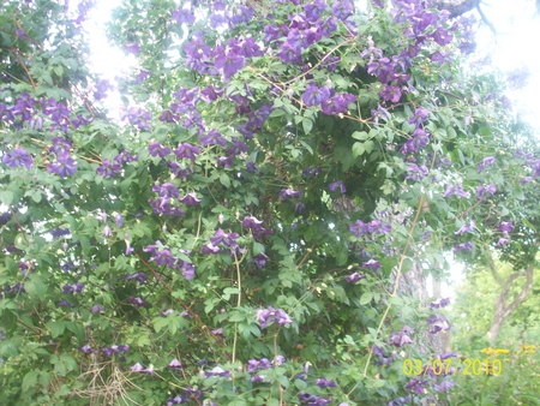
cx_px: 270
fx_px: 577
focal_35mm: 37
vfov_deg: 38.7
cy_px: 203
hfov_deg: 50.1
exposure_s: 1/13.6
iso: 80
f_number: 2.8
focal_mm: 6.2
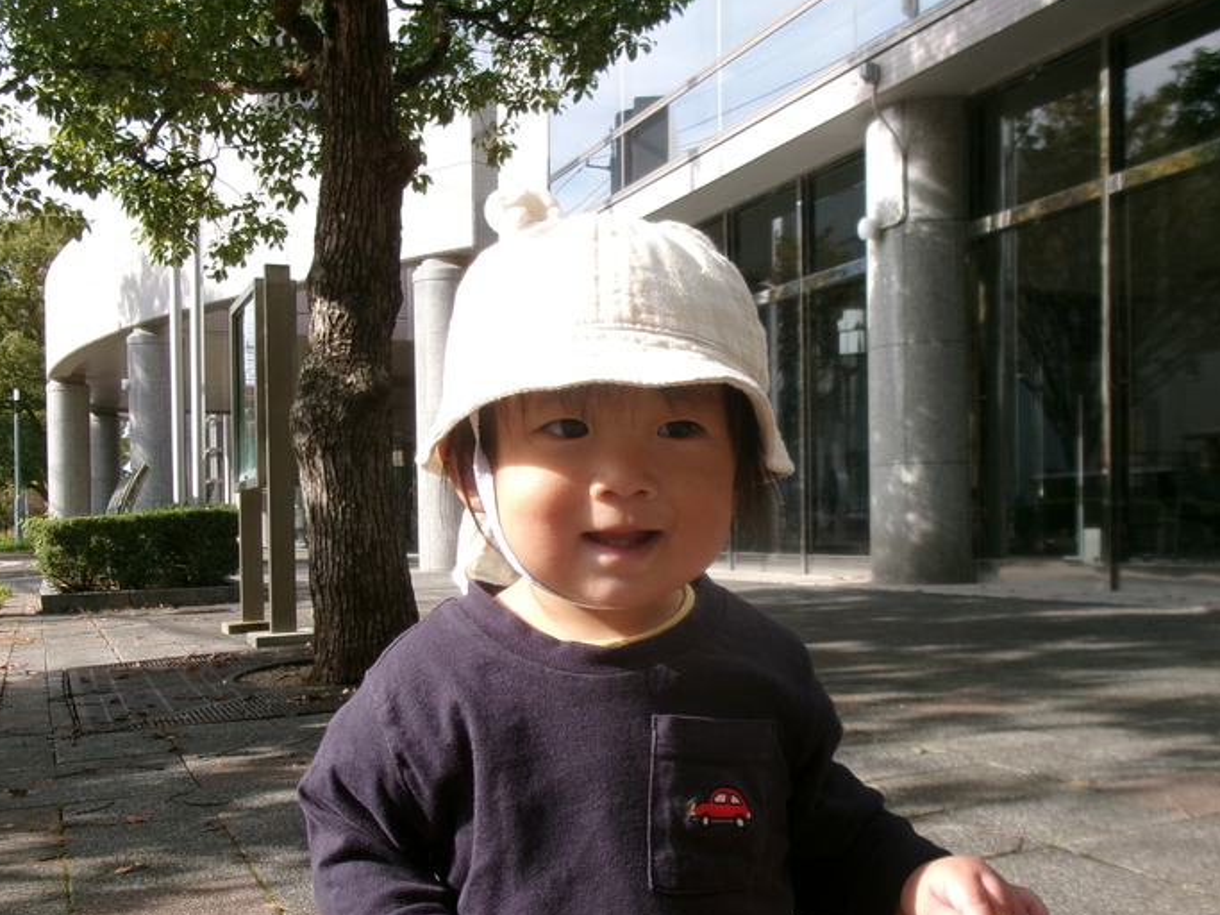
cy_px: 565
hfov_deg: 45.8
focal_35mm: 41
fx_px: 1445
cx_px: 636
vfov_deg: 35.0
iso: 100
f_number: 3.9
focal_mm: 5.1
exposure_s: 1/400
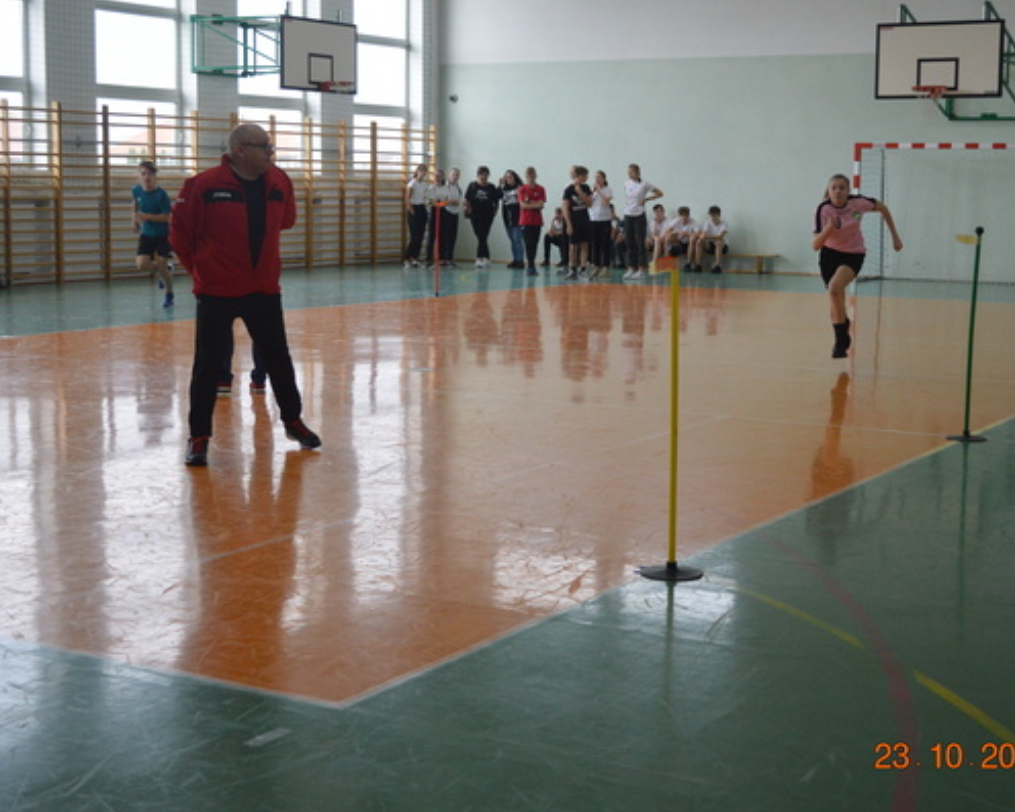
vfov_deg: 27.6
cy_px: 406
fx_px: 1653
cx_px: 548
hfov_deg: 34.1
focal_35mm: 55
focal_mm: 32
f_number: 4.8
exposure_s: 1/500
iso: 1600
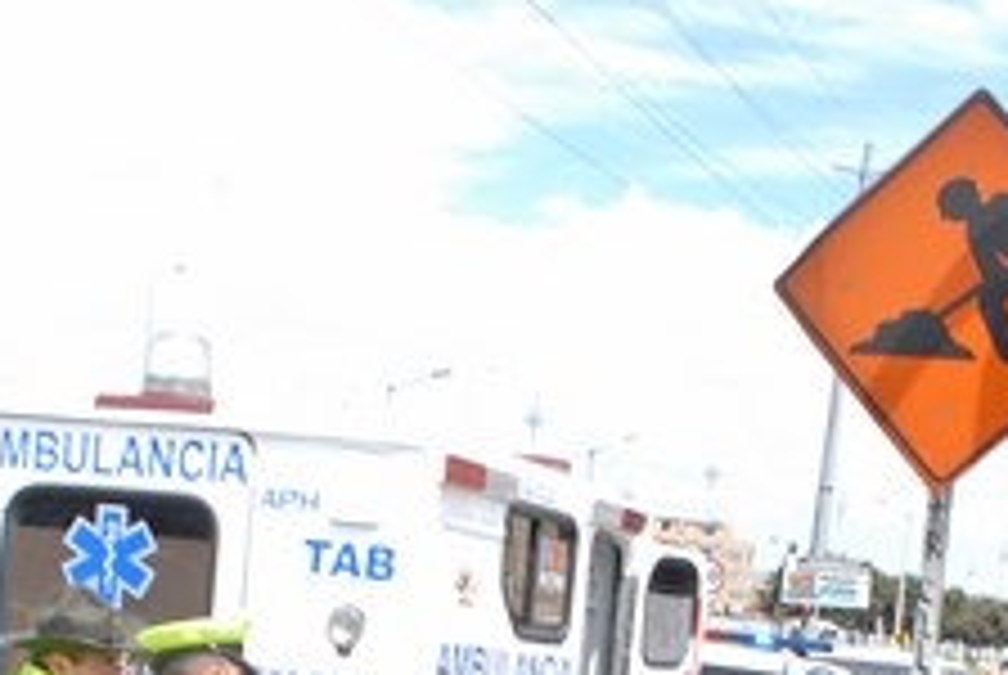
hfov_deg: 24.7
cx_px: 612
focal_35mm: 82
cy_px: 875
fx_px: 2299
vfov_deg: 15.9
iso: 100
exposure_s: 1/125
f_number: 7.1
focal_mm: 18
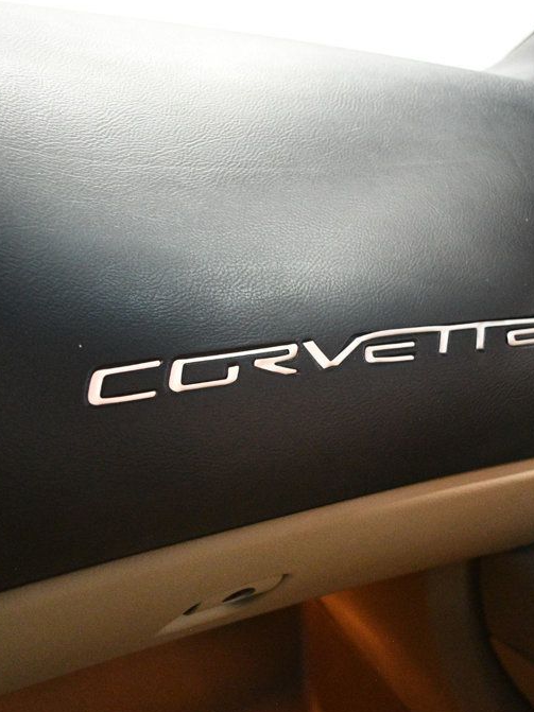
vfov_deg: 43.0
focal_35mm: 44
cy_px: 359
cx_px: 309
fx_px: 905
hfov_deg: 32.8
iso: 5000
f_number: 3.8
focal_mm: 20
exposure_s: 1/60
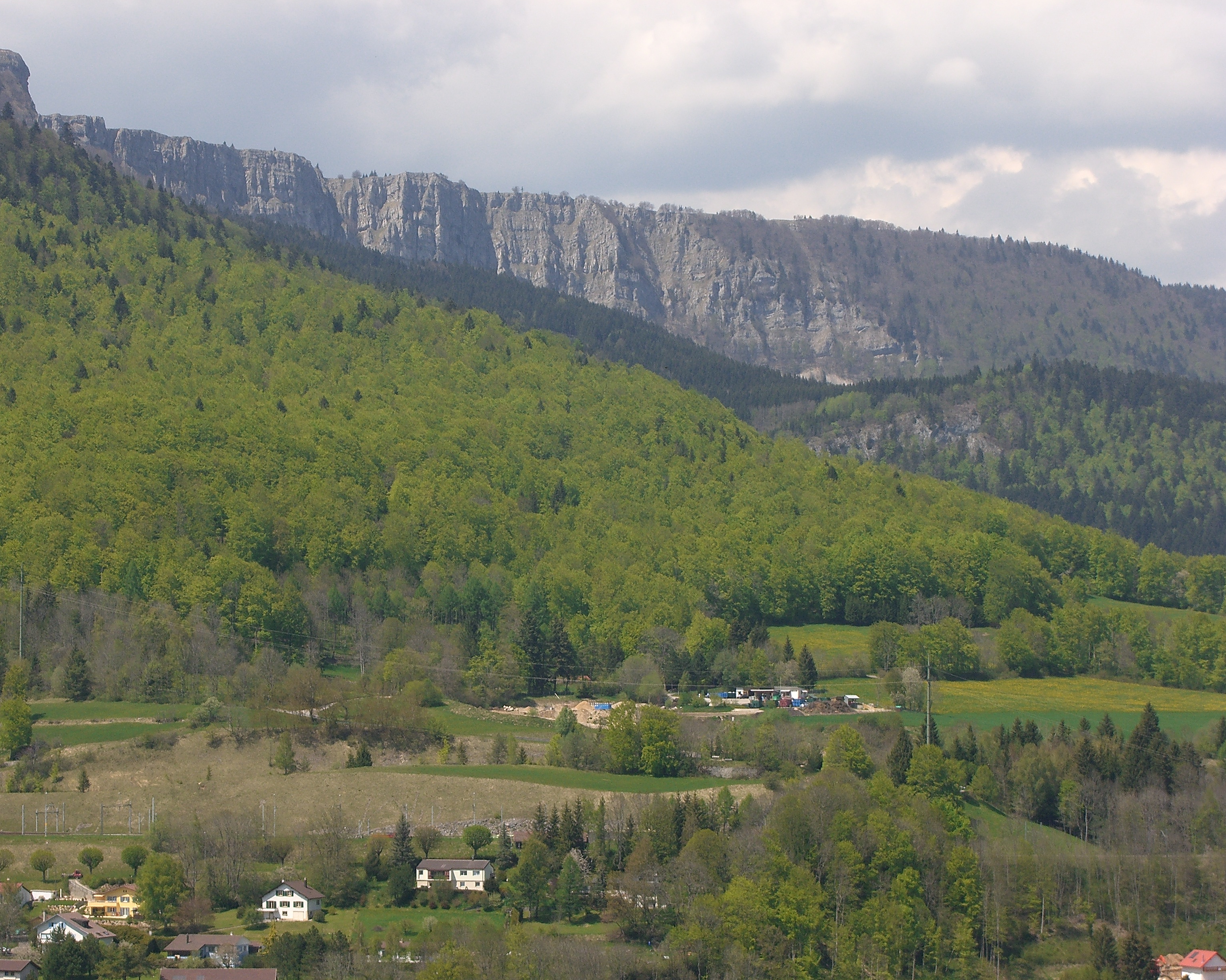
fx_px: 4318
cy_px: 490
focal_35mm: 119
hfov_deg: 16.2
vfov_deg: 13.0
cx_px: 571
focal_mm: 23.7
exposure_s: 1/200
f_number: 7.4
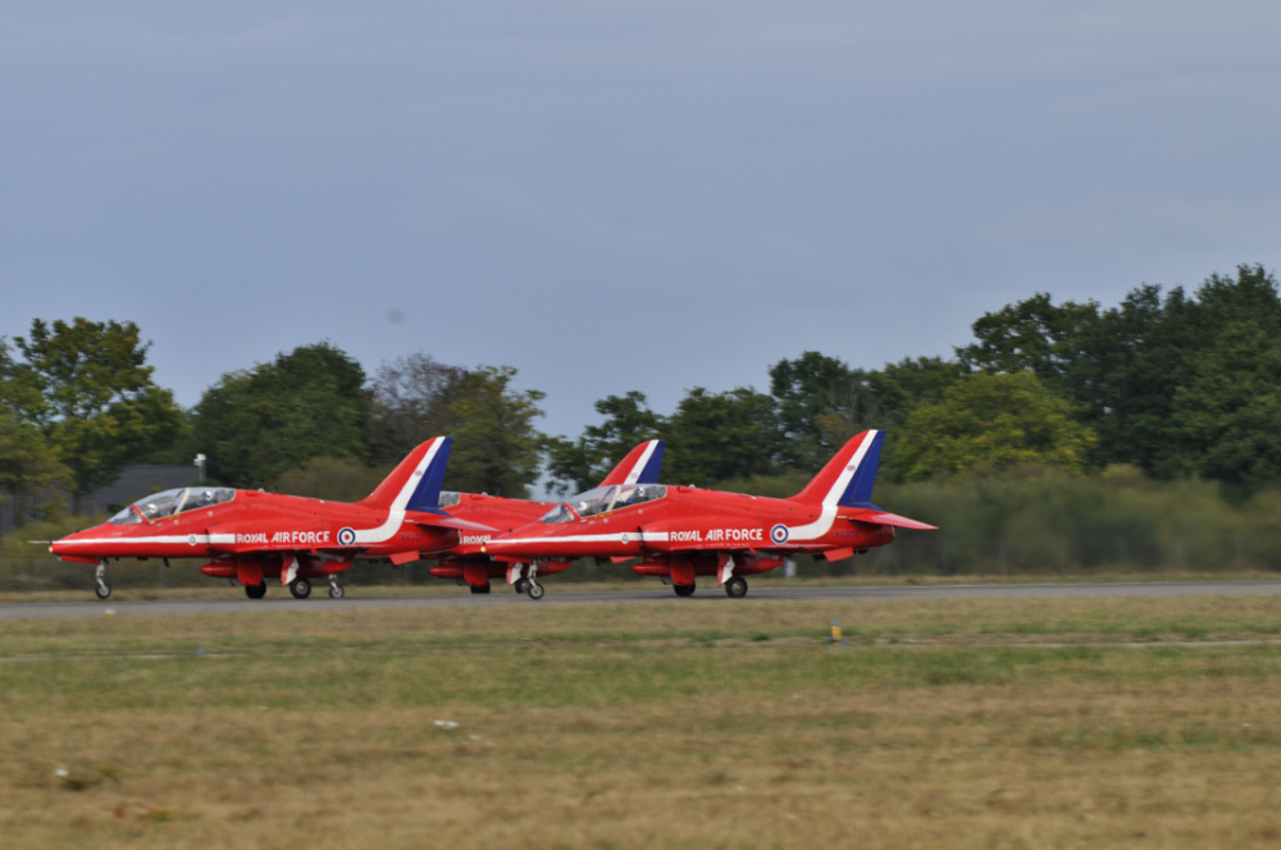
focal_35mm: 360
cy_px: 425
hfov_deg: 5.7
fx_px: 12793
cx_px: 640
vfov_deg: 3.8
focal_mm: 240
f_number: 10
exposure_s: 1/400
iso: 200
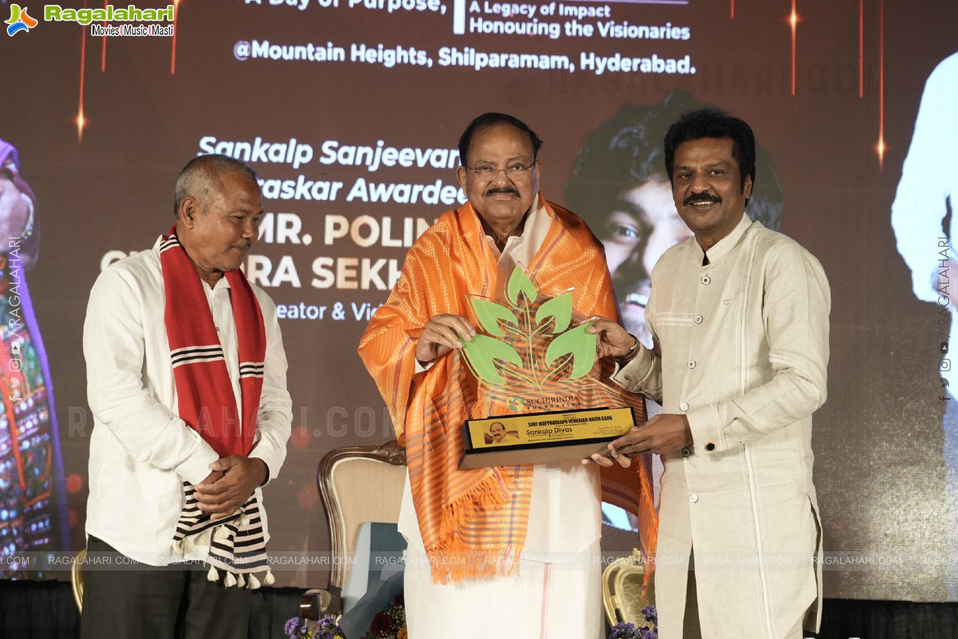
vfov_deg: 16.1
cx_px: 479
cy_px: 320
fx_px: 2262
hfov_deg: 23.9
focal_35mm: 85
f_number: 4
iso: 800
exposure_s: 1/250
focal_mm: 57
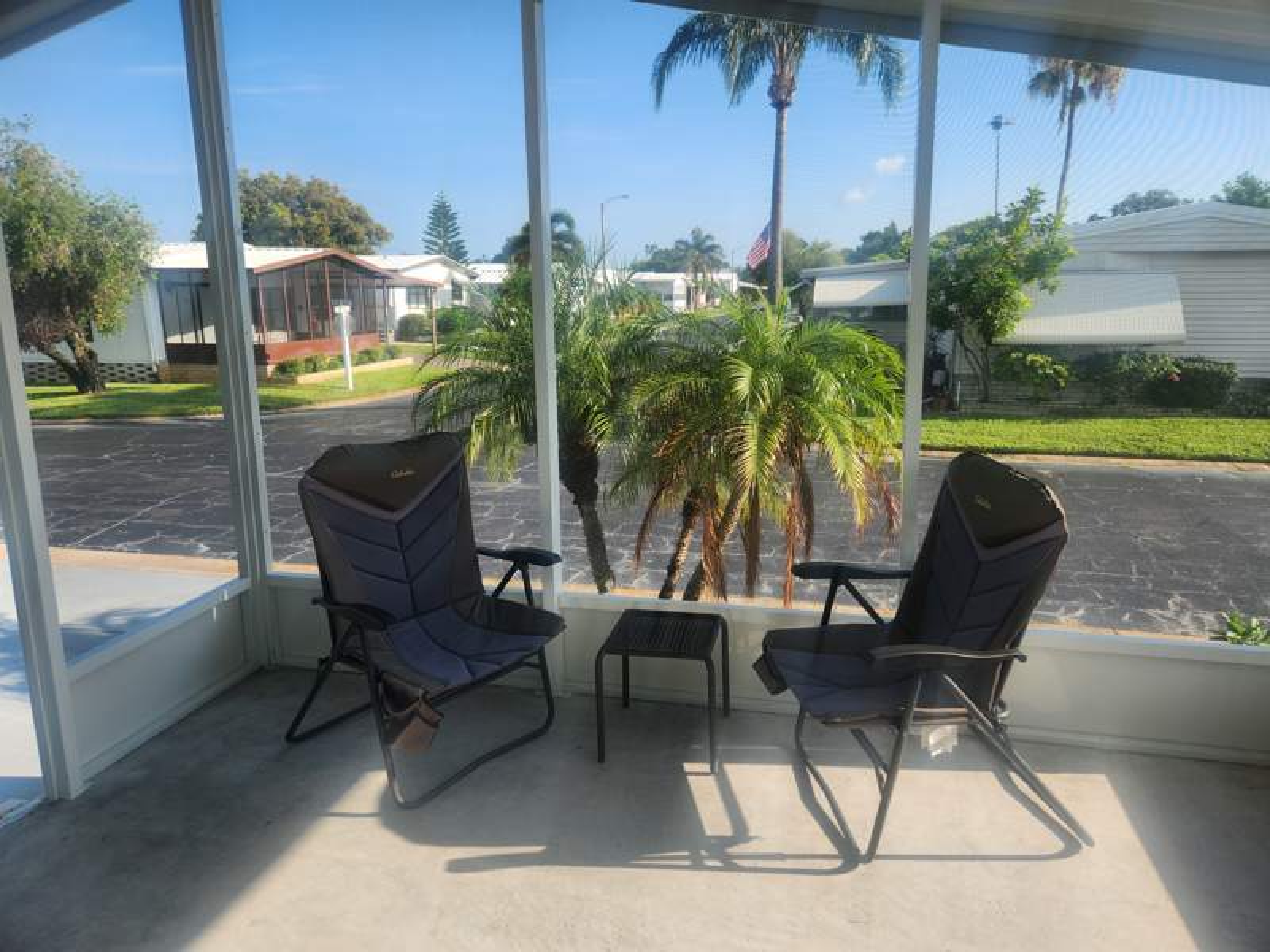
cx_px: 635
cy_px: 476
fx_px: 844
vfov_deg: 58.9
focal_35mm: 23
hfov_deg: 73.9
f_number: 1.8
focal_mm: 5.4
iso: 20
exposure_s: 1/528
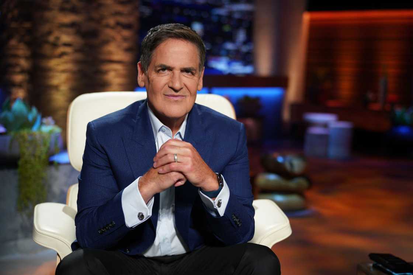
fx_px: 608
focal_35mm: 53
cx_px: 206
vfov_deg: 25.5
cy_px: 138
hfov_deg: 37.5
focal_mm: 53
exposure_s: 1/160
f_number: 2.2
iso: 1600
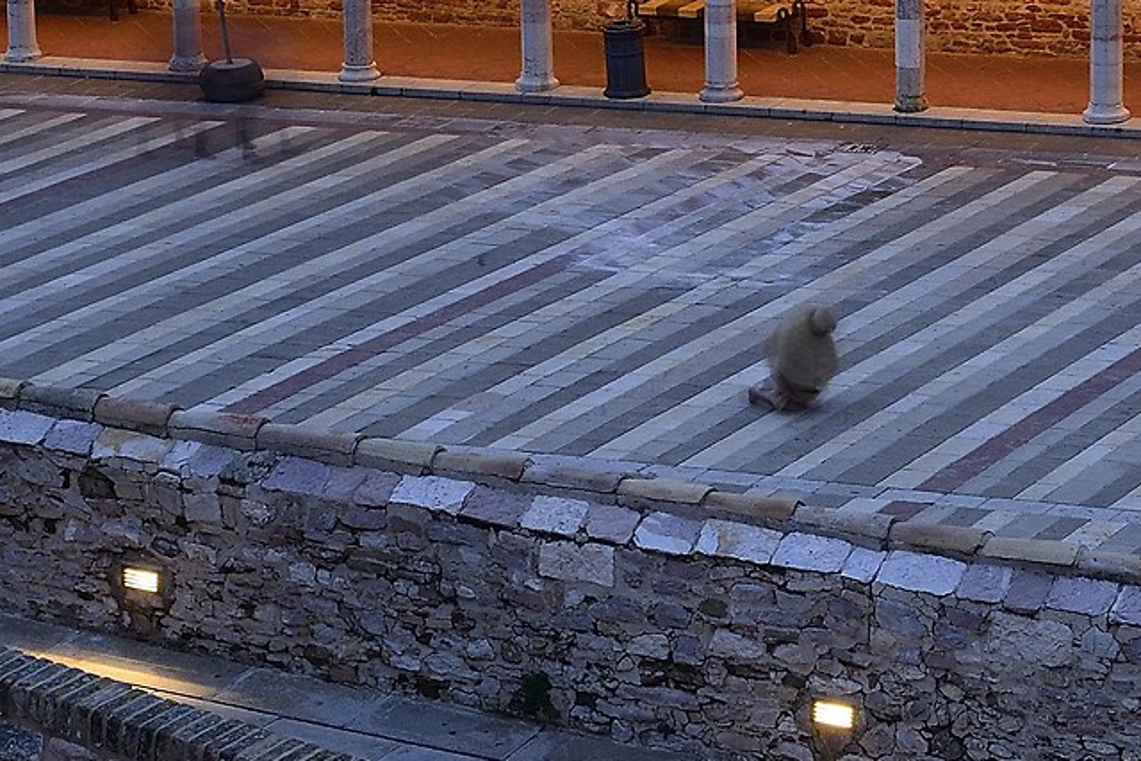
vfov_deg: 9.1
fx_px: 4755
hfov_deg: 13.5
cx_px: 1141
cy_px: 113
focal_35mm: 150
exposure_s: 1.3
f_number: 11
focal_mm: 40
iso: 320
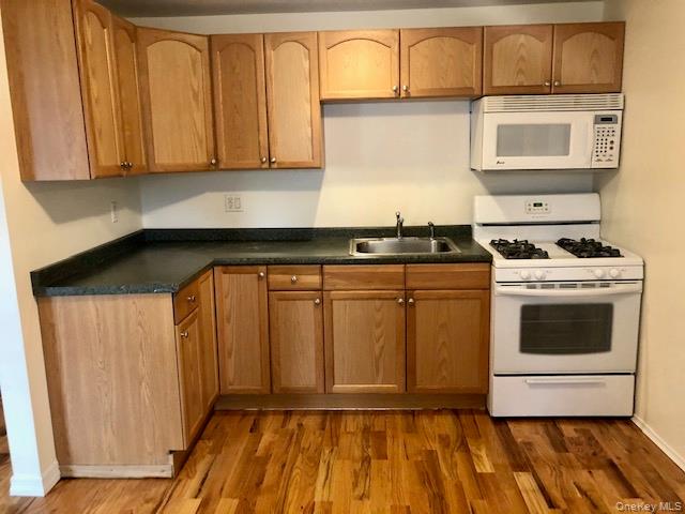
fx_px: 554
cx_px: 342
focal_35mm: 28
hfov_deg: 63.4
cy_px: 257
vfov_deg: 49.7
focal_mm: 3.99
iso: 64
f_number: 1.8
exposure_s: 1/15
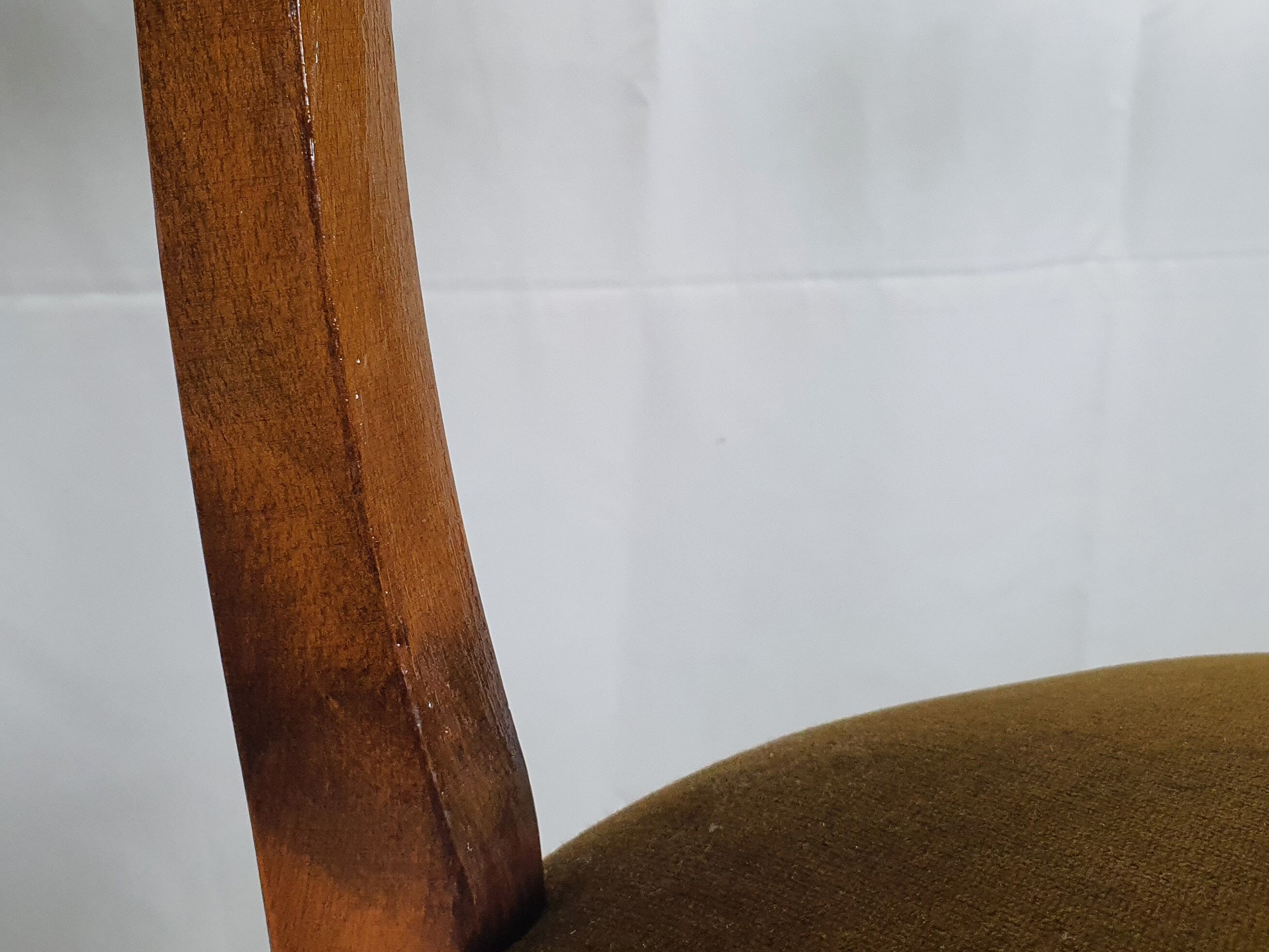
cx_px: 627
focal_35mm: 40
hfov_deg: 46.8
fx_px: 1466
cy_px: 299
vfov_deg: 35.5
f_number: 2.4
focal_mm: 4.3
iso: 250
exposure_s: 1/100
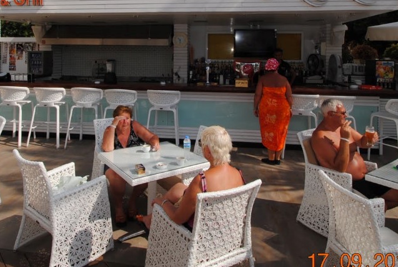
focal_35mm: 27
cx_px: 194
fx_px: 299
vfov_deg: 45.9
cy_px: 58
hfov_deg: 67.3
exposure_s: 1/200
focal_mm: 10
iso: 100
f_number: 11
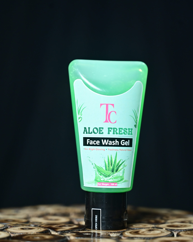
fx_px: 493
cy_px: 100
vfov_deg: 27.5
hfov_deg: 22.2
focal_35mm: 69
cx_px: 97
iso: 800
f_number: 4
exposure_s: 1/160
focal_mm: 61
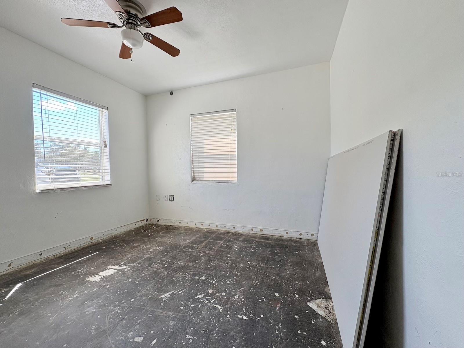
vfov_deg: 85.7
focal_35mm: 14
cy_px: 174
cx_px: 232
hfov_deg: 102.1
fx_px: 188
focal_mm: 2.22
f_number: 2.2
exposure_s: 1/99
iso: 40
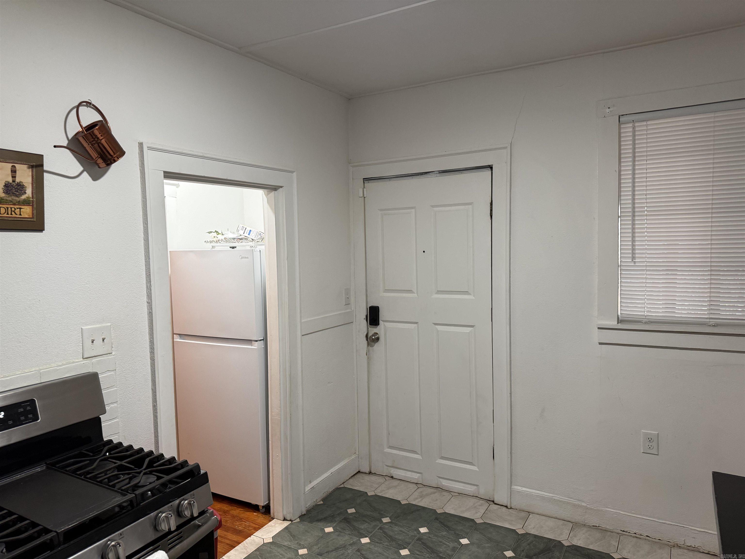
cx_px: 372
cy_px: 280
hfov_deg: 71.6
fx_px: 517
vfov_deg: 56.8
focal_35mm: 24
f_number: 1.78
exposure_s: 1/60
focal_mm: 6.76
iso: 200
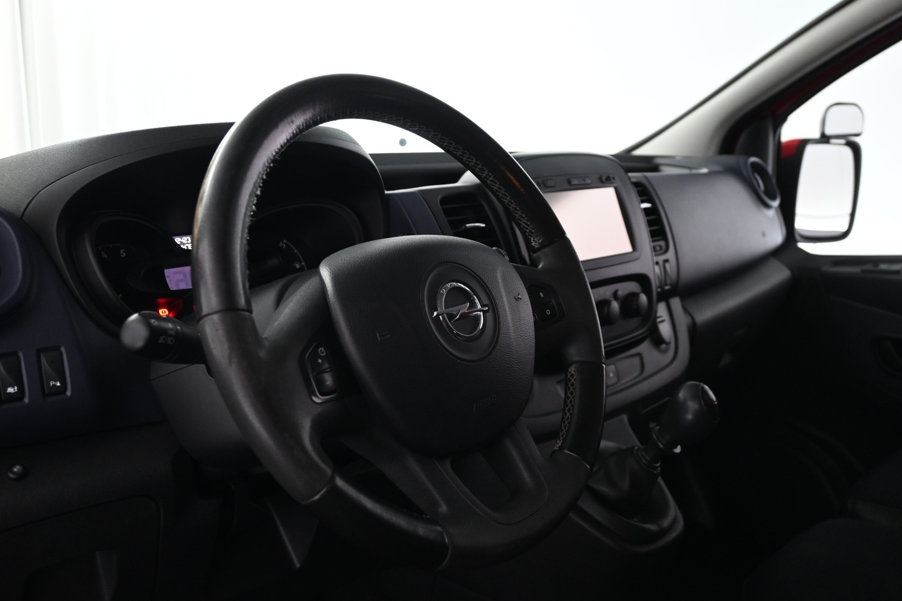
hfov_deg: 56.1
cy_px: 300
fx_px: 846
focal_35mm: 34
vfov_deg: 39.1
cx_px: 451
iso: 1600
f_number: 4
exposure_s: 1/15
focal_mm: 22.5
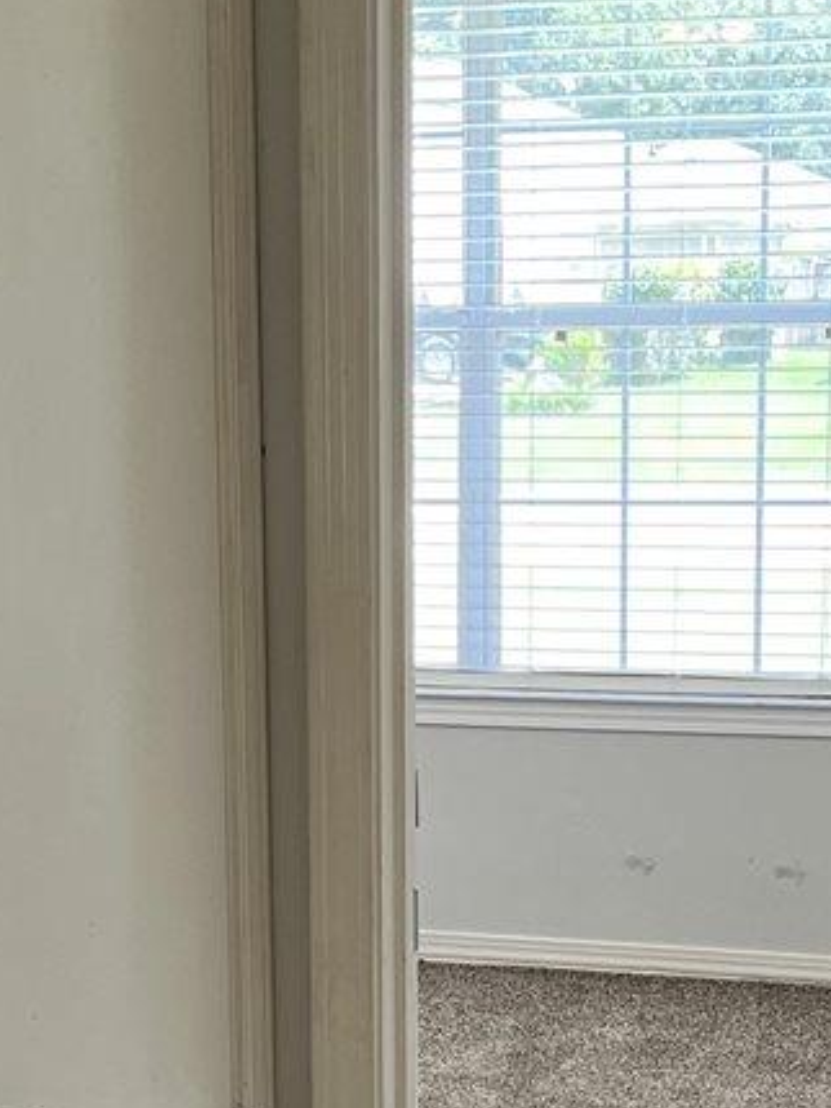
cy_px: 876
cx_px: 354
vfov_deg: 20.8
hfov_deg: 15.9
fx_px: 2975
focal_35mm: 93
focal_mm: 5.7
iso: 125
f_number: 1.5
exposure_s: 1/120
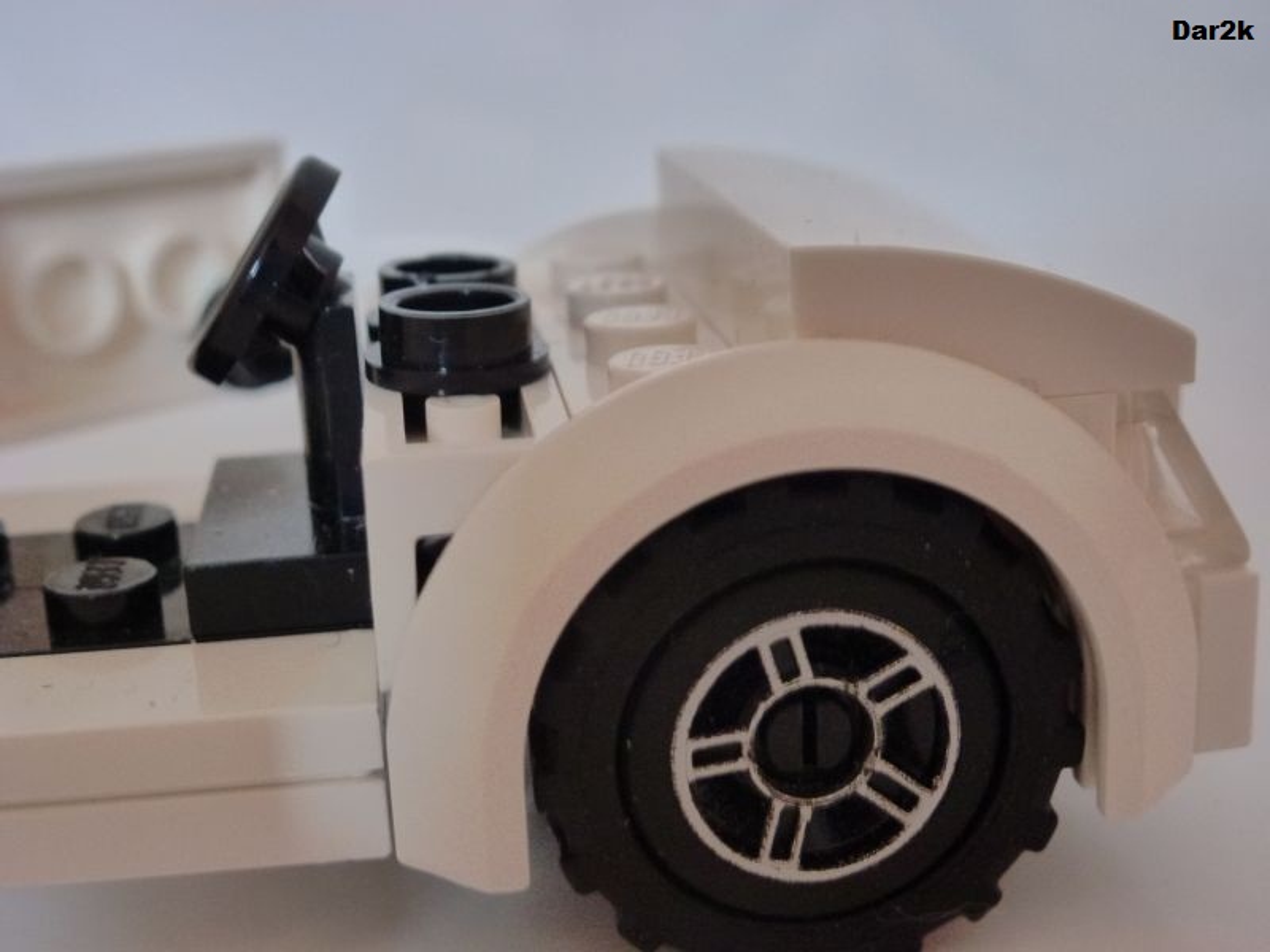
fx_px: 1651
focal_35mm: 45
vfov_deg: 32.2
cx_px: 635
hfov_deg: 42.1
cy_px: 476
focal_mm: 8
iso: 400
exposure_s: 1/2.5
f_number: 4
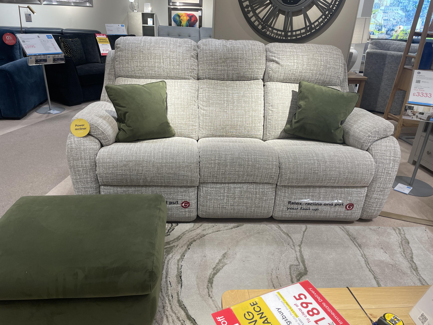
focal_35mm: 26
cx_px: 216
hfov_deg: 67.3
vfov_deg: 53.1
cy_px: 162
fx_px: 325
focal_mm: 4.2
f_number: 1.6
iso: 80
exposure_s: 1/100
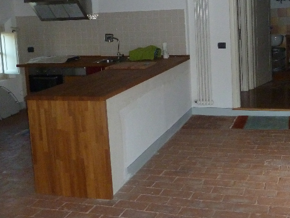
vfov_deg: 29.8
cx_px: 192
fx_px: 402
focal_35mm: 48
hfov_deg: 39.2
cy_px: 53
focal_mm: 4.1
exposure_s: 1/60
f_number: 3.3
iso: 400
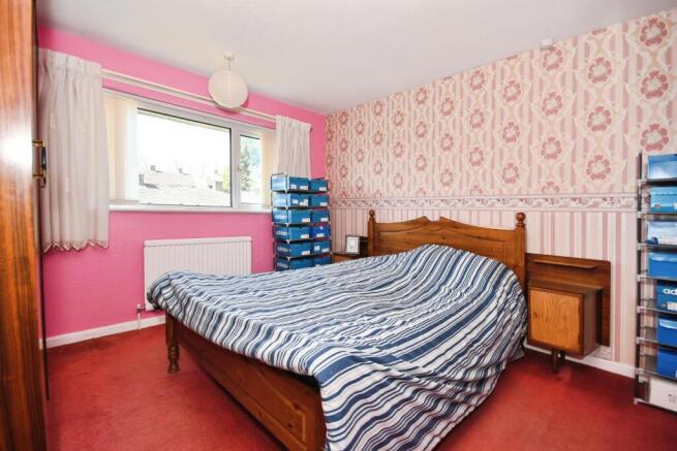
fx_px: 282
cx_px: 338
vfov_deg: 77.4
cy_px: 226
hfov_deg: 100.4
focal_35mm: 15
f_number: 8
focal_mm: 10
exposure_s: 1/60
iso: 400
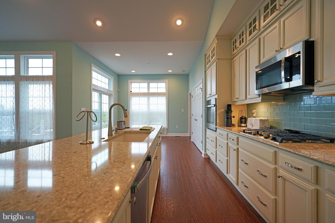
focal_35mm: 16
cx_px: 168
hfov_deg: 96.7
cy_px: 112
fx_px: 149
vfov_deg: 73.7
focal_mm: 16
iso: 640
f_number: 4
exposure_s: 1/160
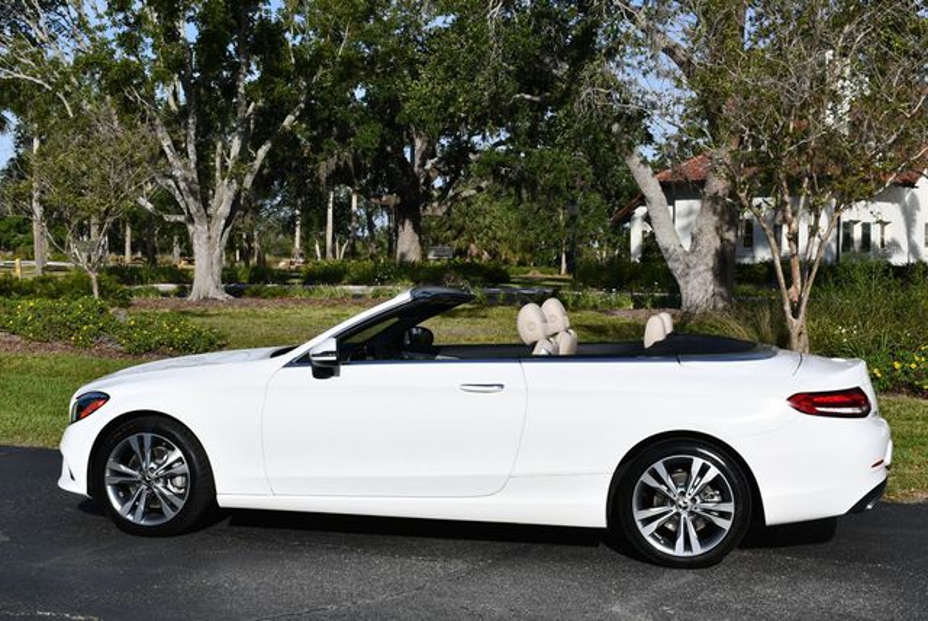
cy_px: 310
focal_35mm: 52
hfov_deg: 38.2
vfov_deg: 26.0
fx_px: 1342
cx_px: 464
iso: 100
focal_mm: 26
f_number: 10
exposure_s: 1/400
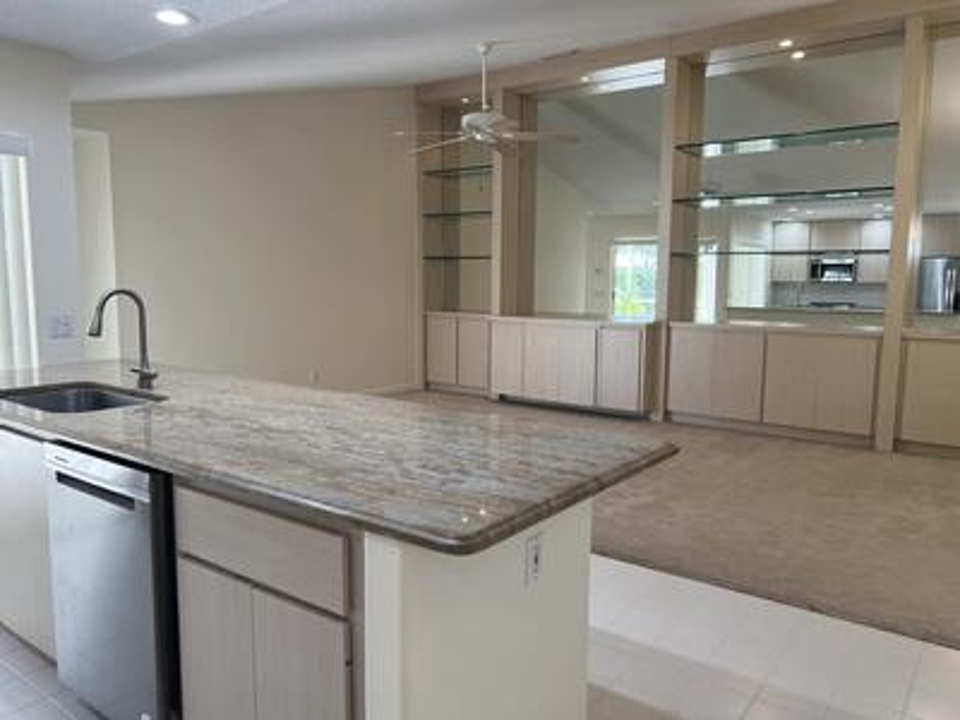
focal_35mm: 26
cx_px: 480
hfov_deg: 67.3
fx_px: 721
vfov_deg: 53.1
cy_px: 360
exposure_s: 1/120
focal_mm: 5.7
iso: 80
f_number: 1.5
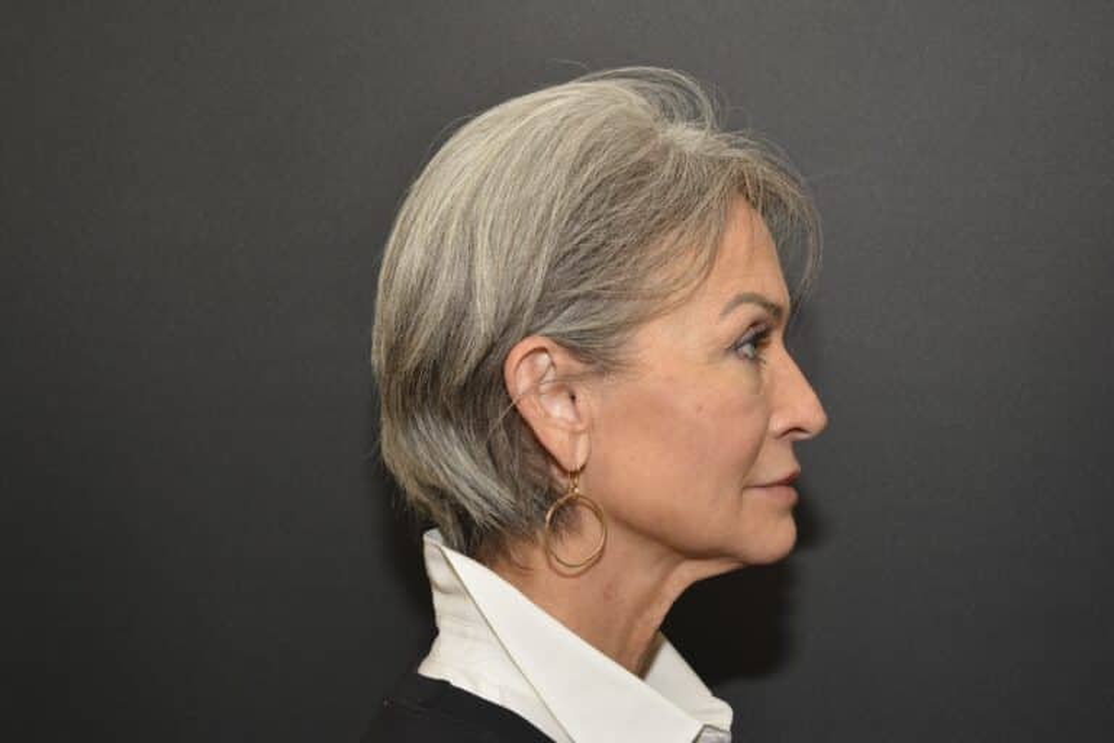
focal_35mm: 60
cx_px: 557
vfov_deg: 22.6
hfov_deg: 33.4
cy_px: 372
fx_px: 1857
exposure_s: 1/125
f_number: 8
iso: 200
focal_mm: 40
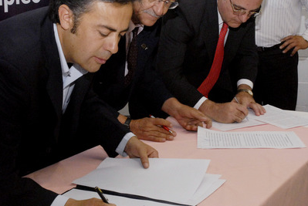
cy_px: 80
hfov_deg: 28.9
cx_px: 132
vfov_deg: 19.5
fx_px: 598
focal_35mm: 70
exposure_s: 1/60
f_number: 11
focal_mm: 29
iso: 800
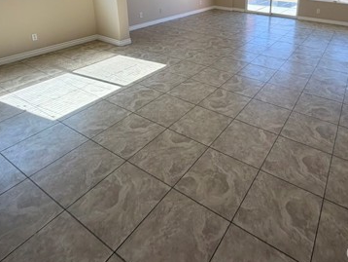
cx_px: 226
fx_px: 251
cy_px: 33
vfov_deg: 49.7
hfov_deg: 67.8
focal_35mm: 25
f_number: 2.2
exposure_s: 1/120
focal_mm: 2.22
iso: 50
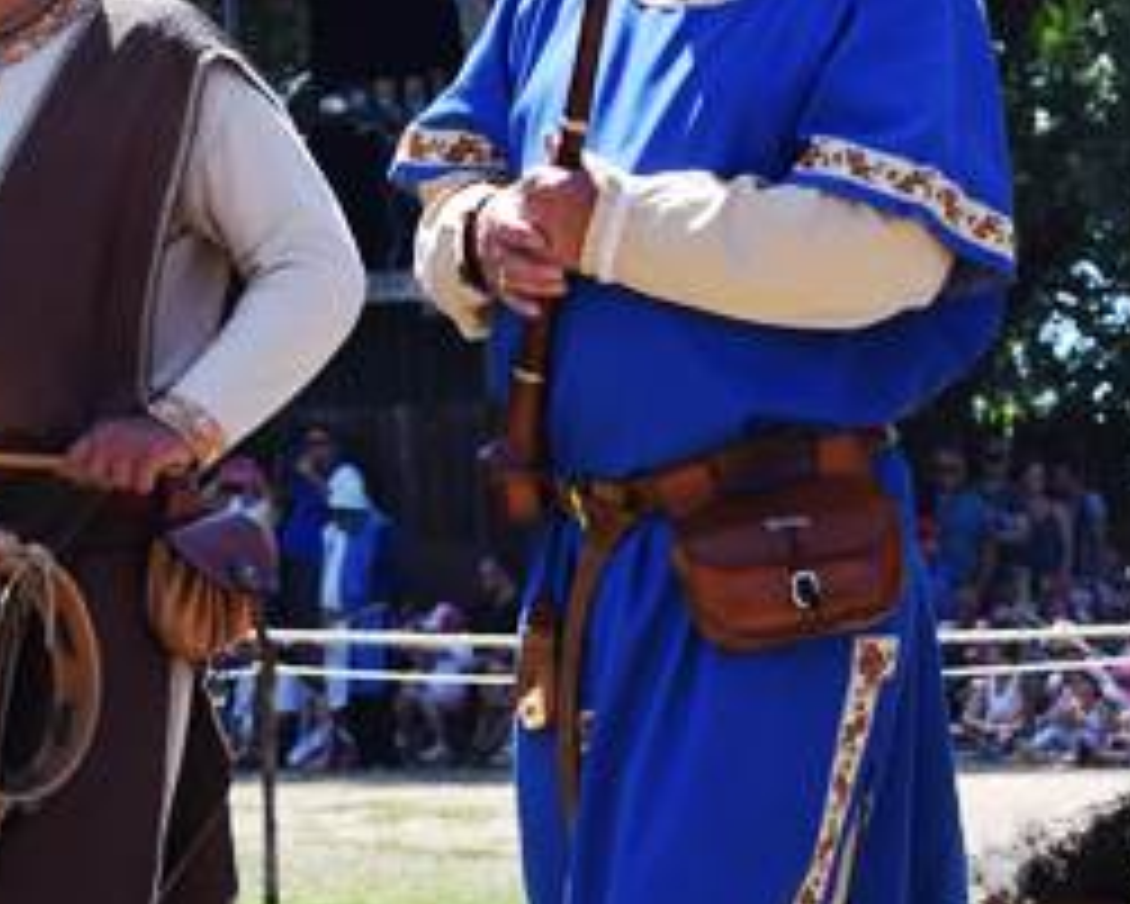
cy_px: 376
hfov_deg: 6.1
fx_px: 10569
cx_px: 1157
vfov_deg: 4.9
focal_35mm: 316
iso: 200
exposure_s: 1/250
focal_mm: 55
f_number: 8
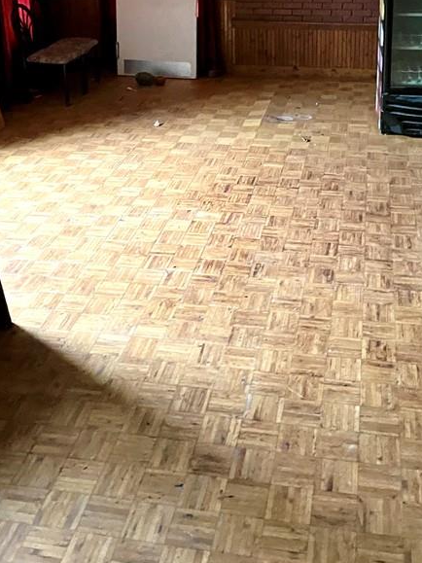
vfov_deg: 38.8
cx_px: 230
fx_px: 748
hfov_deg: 31.5
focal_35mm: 46
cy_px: 73
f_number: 1.6
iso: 640
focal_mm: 5.1
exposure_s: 1/30
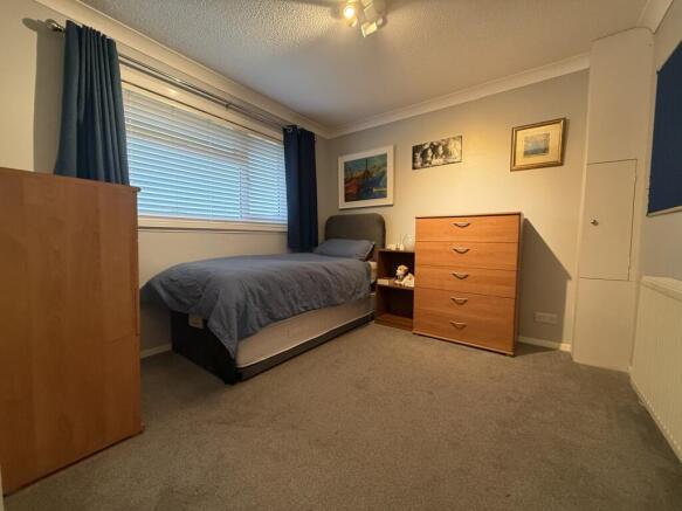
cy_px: 256
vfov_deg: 85.7
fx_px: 276
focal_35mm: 14
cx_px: 341
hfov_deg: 102.1
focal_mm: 2.22
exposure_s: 1/50
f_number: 2.2
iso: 320
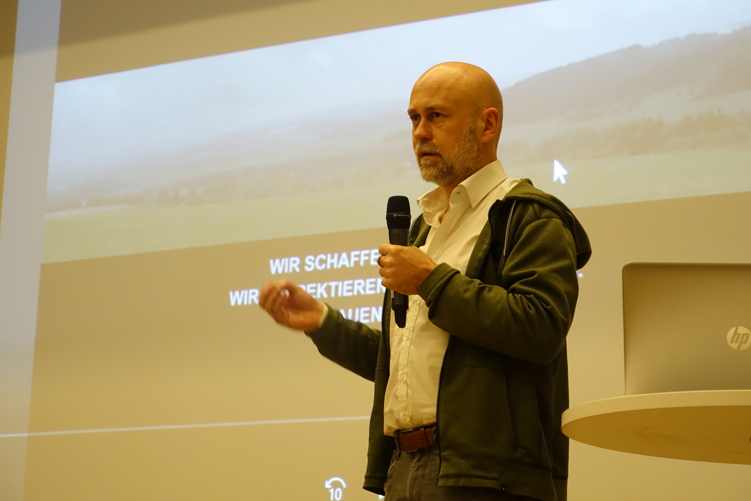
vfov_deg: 12.6
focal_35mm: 109
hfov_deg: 18.8
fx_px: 2274
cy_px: 250
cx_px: 376
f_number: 3.2
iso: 1250
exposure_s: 1/50
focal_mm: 40.05
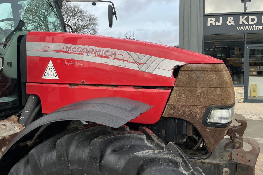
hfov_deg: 61.9
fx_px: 219
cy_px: 76
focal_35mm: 30
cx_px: 135
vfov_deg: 43.5
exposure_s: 1/613
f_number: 1.8
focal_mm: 3
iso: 25
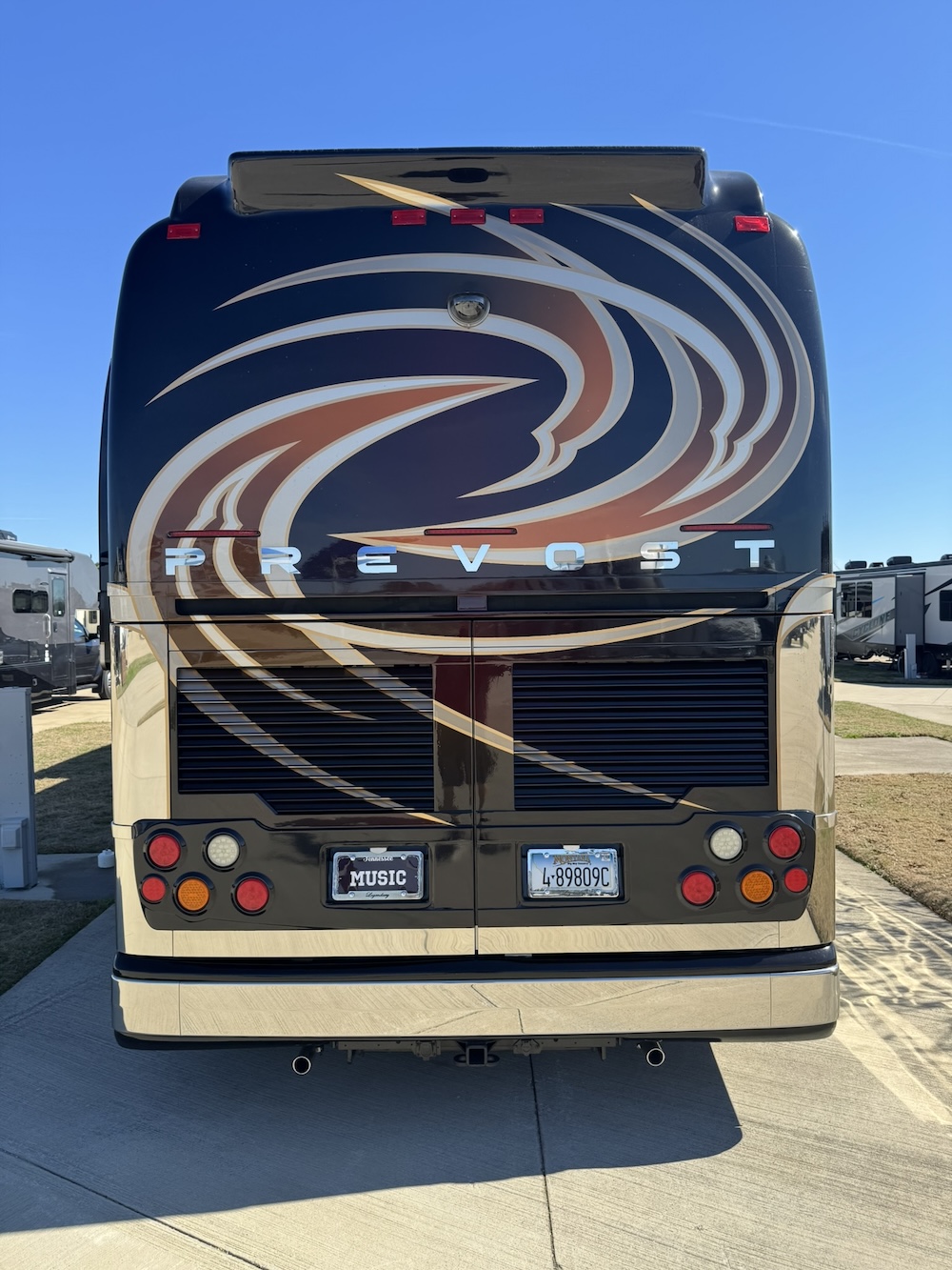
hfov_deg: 56.8
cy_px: 635
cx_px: 476
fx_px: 880
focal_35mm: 24
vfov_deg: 71.6
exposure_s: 1/2331
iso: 80
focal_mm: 6.76
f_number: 1.78
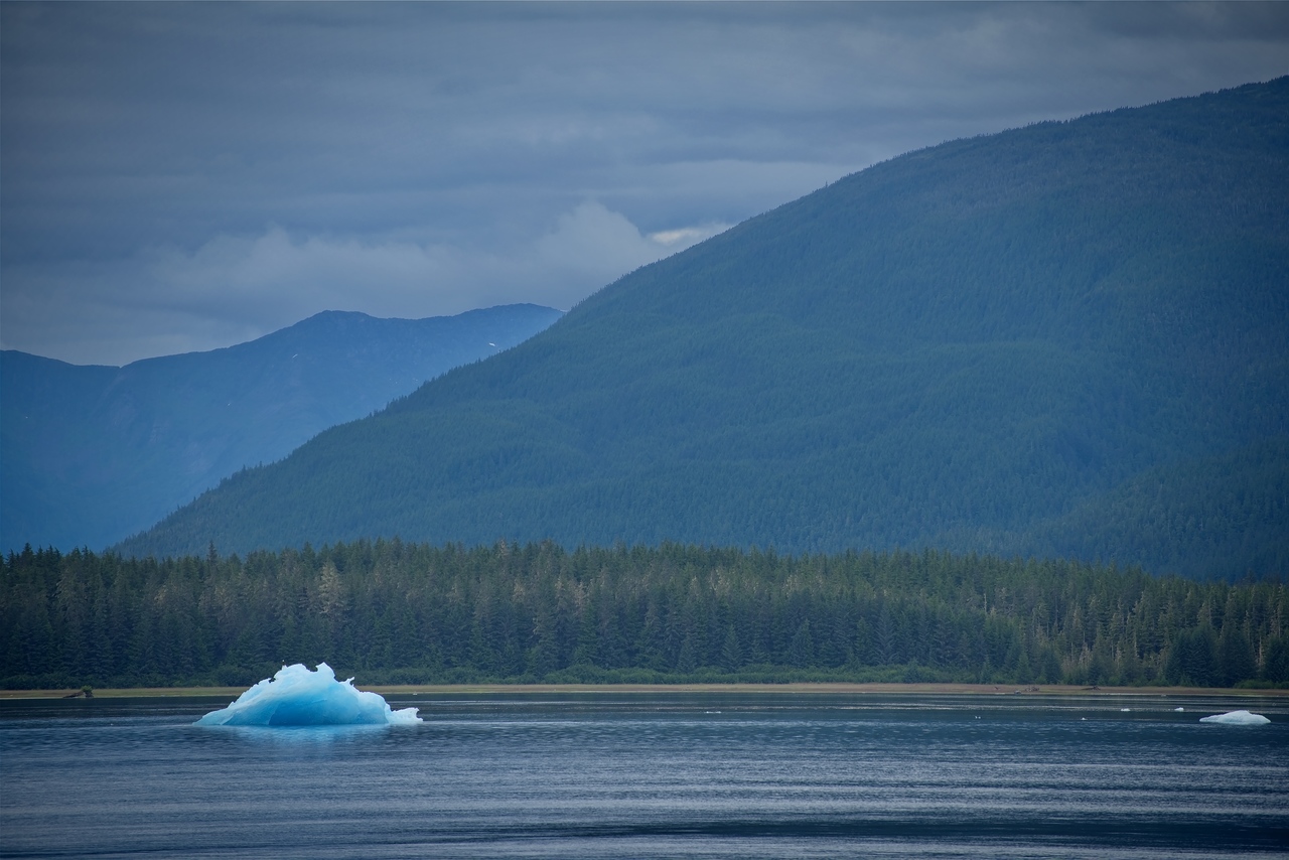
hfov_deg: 9.8
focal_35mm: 210
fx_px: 7520
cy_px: 430
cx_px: 644
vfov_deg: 6.5
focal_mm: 210
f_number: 5.3
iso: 110
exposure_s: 1/500
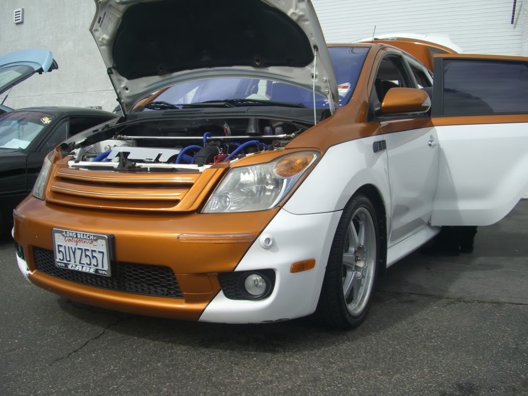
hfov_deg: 49.0
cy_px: 198
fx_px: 580
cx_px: 264
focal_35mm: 38
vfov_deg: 37.7
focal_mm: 7.9
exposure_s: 1/400
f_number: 5.6
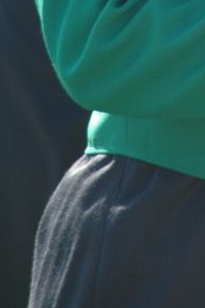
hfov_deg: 1.3
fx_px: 9092
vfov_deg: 1.9
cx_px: 277
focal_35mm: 1062
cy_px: -199
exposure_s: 1/200
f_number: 5.6
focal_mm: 200
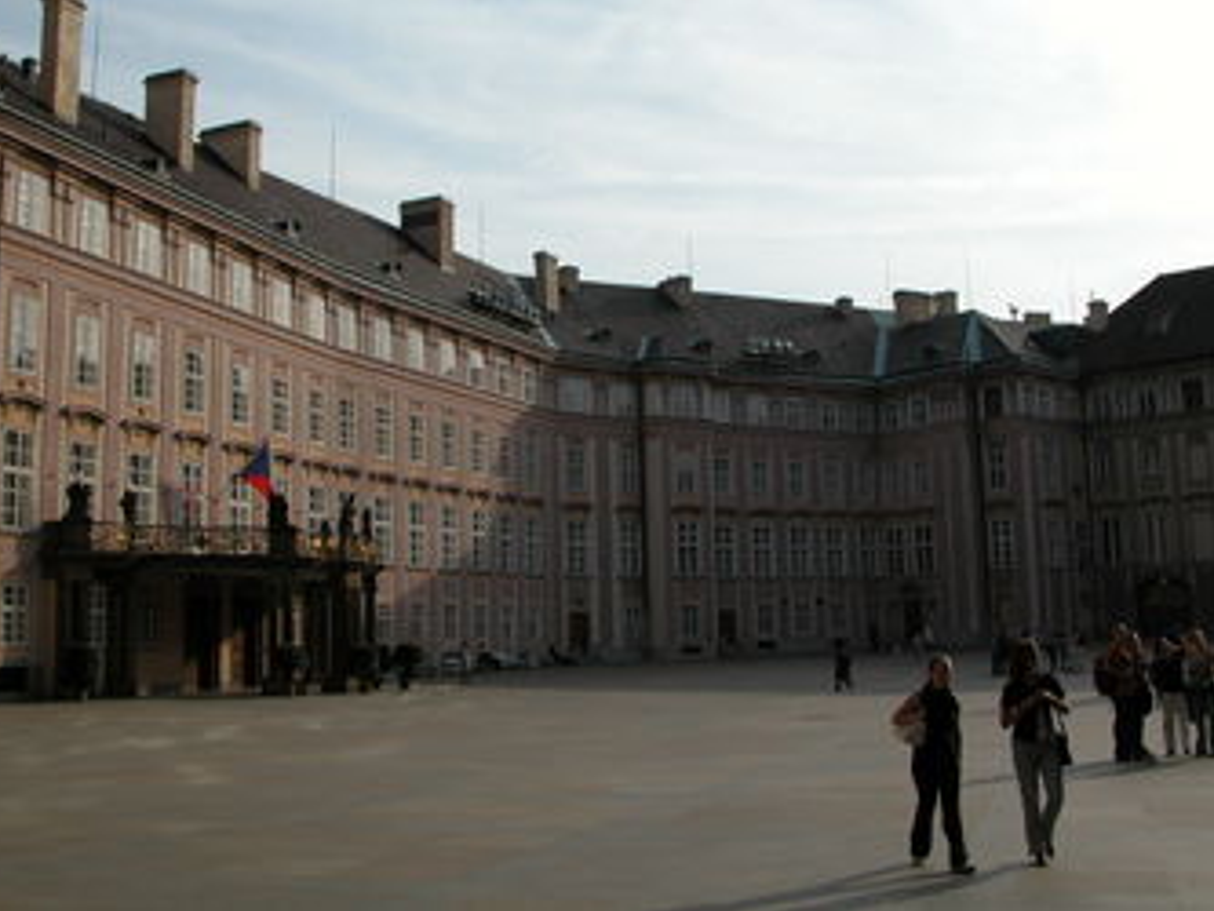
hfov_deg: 44.7
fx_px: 1473
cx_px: 554
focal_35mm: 42
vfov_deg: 34.3
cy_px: 368
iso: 100
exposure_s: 1/337
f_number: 7.1
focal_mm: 8.9
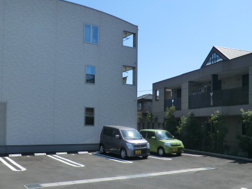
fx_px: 269
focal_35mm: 37
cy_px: 117
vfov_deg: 38.4
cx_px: 114
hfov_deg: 50.1
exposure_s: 1/250
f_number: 7.5
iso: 80
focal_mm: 4.3
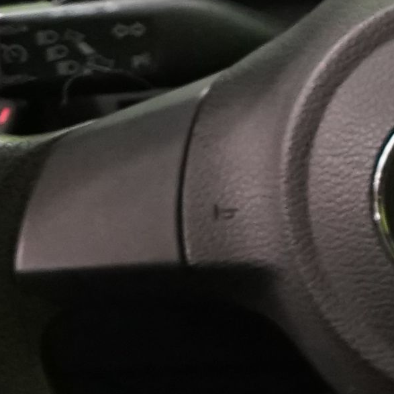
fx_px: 3580
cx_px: 1754
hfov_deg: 5.3
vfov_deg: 6.2
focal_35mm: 278
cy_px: 576
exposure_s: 1/20
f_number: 5
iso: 2000
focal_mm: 32
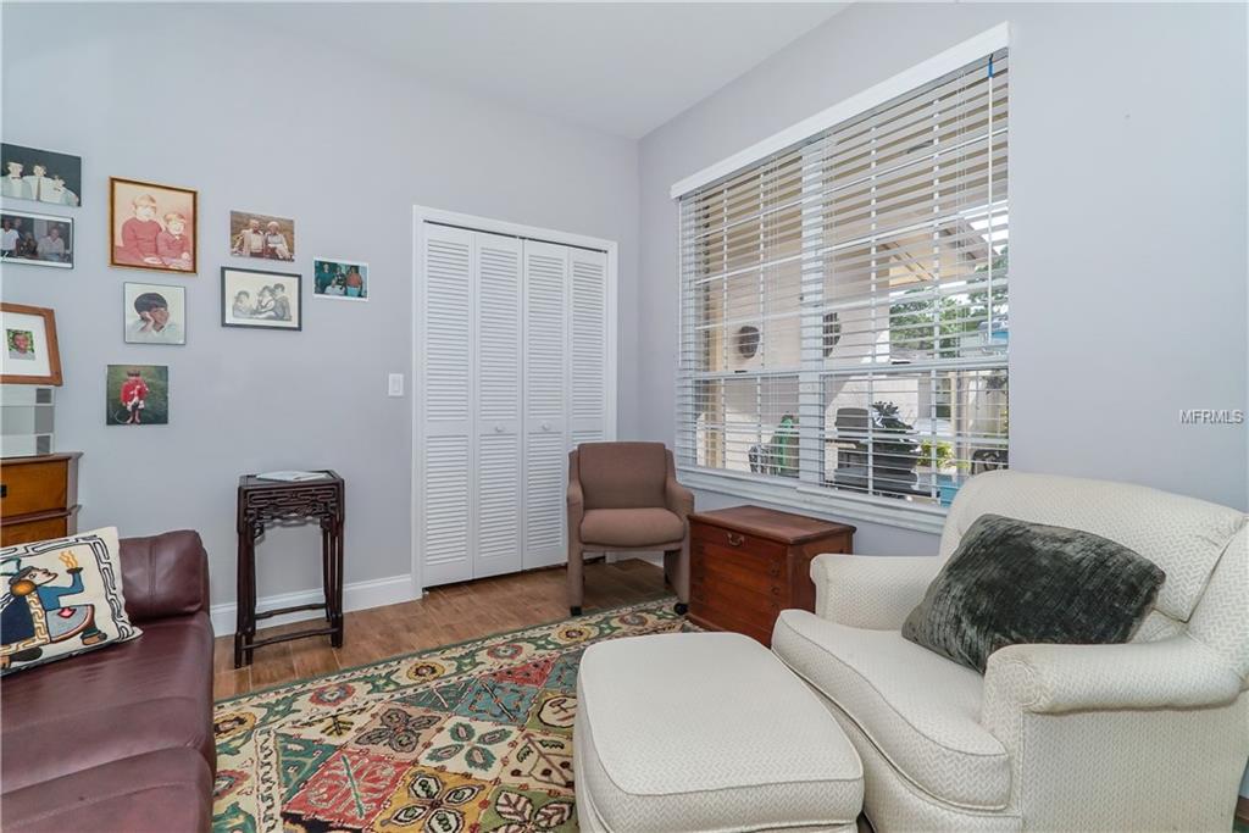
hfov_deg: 96.7
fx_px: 555
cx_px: 624
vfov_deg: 73.8
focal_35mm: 16
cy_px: 416
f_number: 18
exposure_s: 1/250
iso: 1000
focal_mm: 16
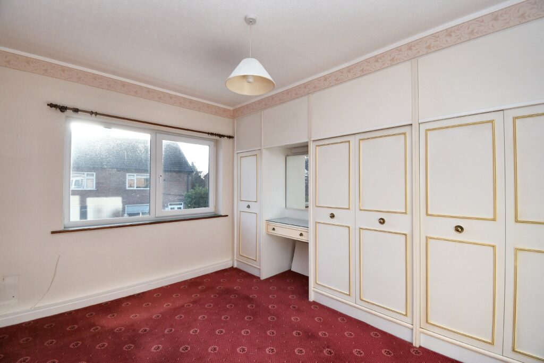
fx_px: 227
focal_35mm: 15
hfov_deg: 100.4
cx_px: 272
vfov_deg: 77.3
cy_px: 182
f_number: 10
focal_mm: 10
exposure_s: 1/400
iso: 560
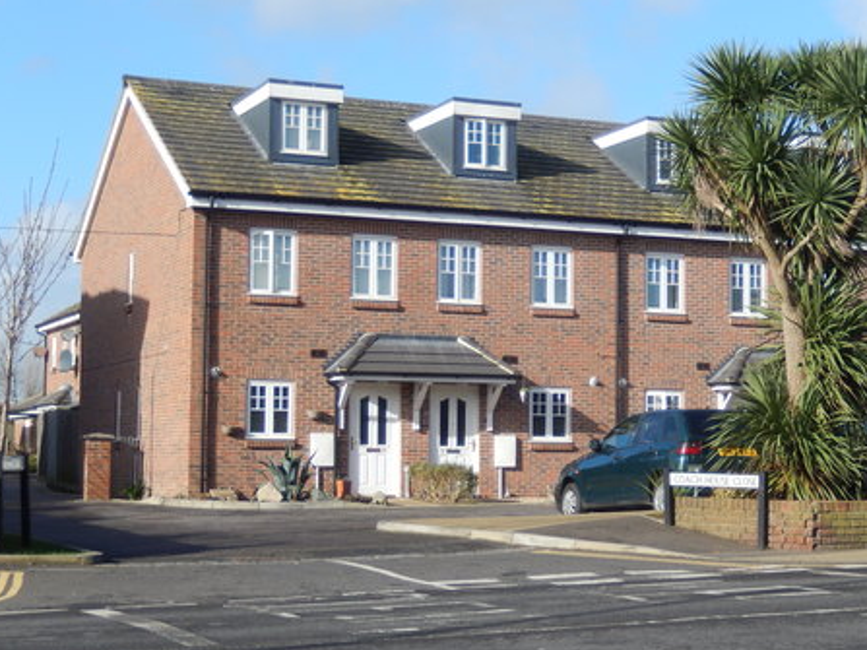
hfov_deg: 26.6
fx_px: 1828
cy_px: 363
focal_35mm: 73
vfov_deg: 20.1
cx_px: 533
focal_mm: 9.2
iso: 125
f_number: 4.5
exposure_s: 1/640
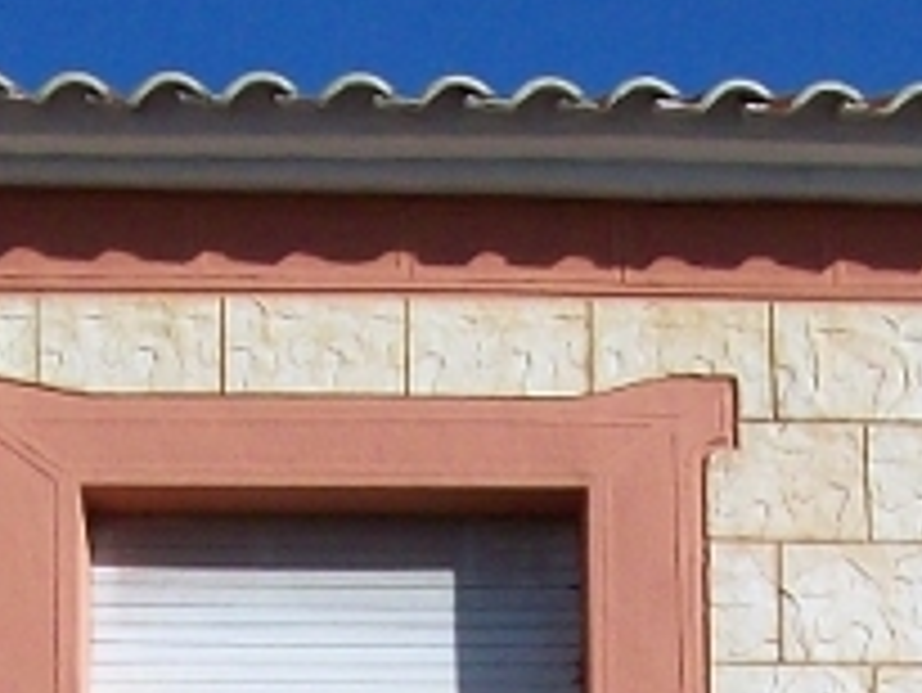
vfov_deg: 8.8
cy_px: 1447
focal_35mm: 158
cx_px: 301
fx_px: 4211
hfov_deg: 12.5
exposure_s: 1/691
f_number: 4.8
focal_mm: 6
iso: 80
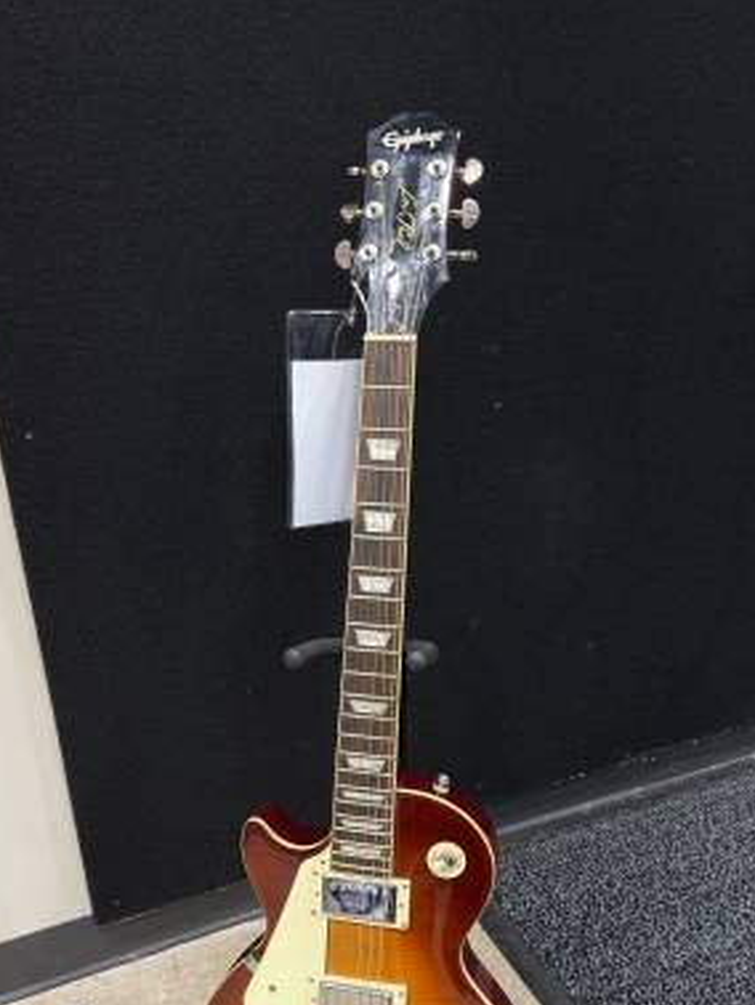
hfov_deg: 43.0
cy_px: 662
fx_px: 959
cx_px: 362
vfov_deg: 54.3
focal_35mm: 33
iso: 200
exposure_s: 1/120
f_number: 1.78
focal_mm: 6.76
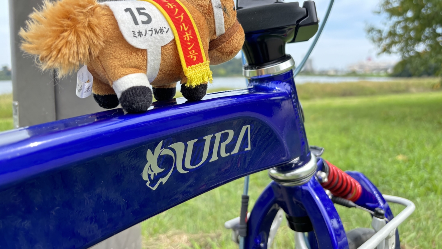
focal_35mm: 29
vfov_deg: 39.9
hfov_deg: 66.1
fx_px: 340
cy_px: 90
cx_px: 219
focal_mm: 5.96
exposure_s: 1/301
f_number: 1.6
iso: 50
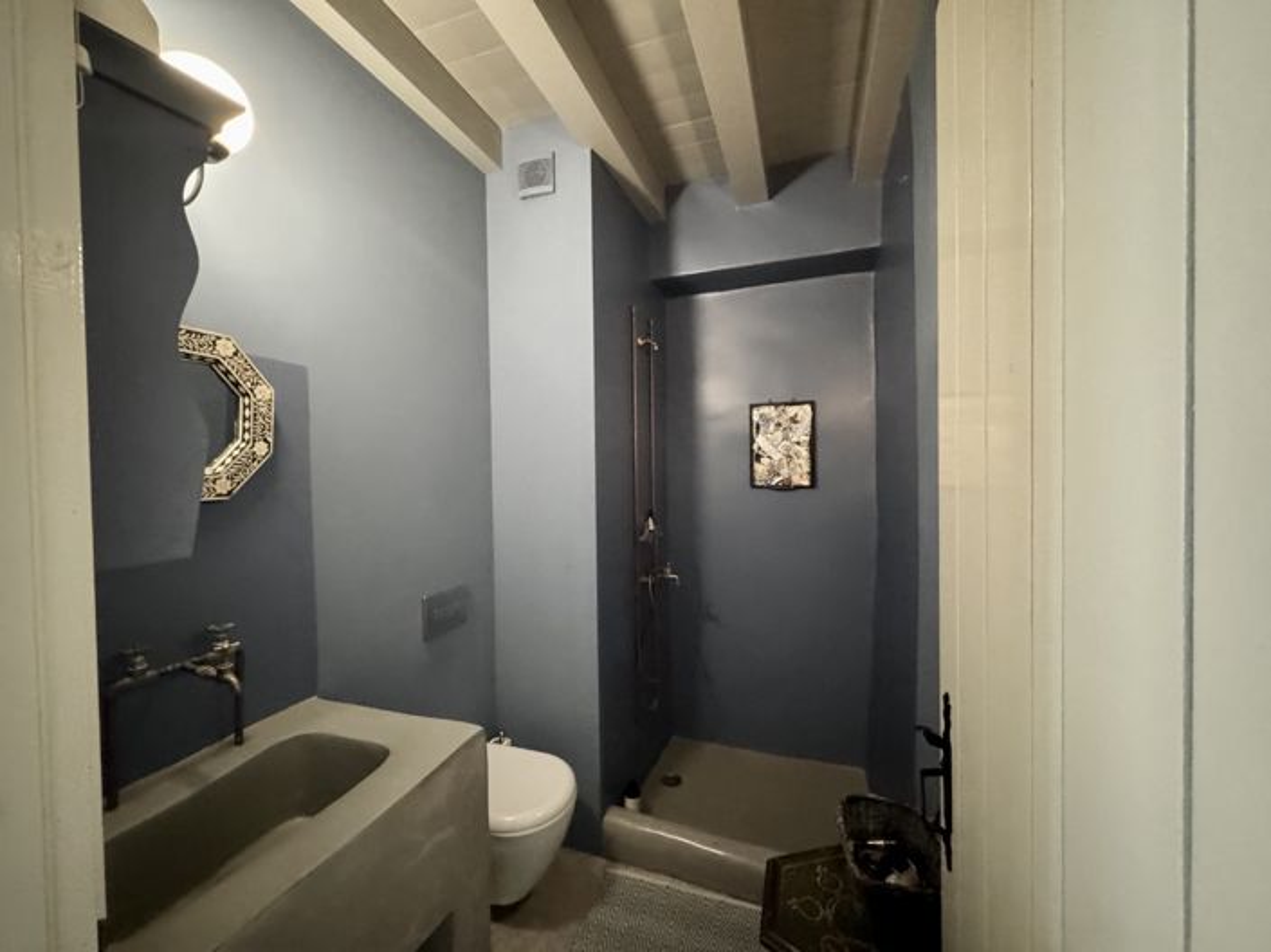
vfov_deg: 85.6
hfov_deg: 102.1
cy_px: 476
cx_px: 636
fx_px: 514
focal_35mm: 14
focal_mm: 2.22
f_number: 2.2
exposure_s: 1/33
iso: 1250
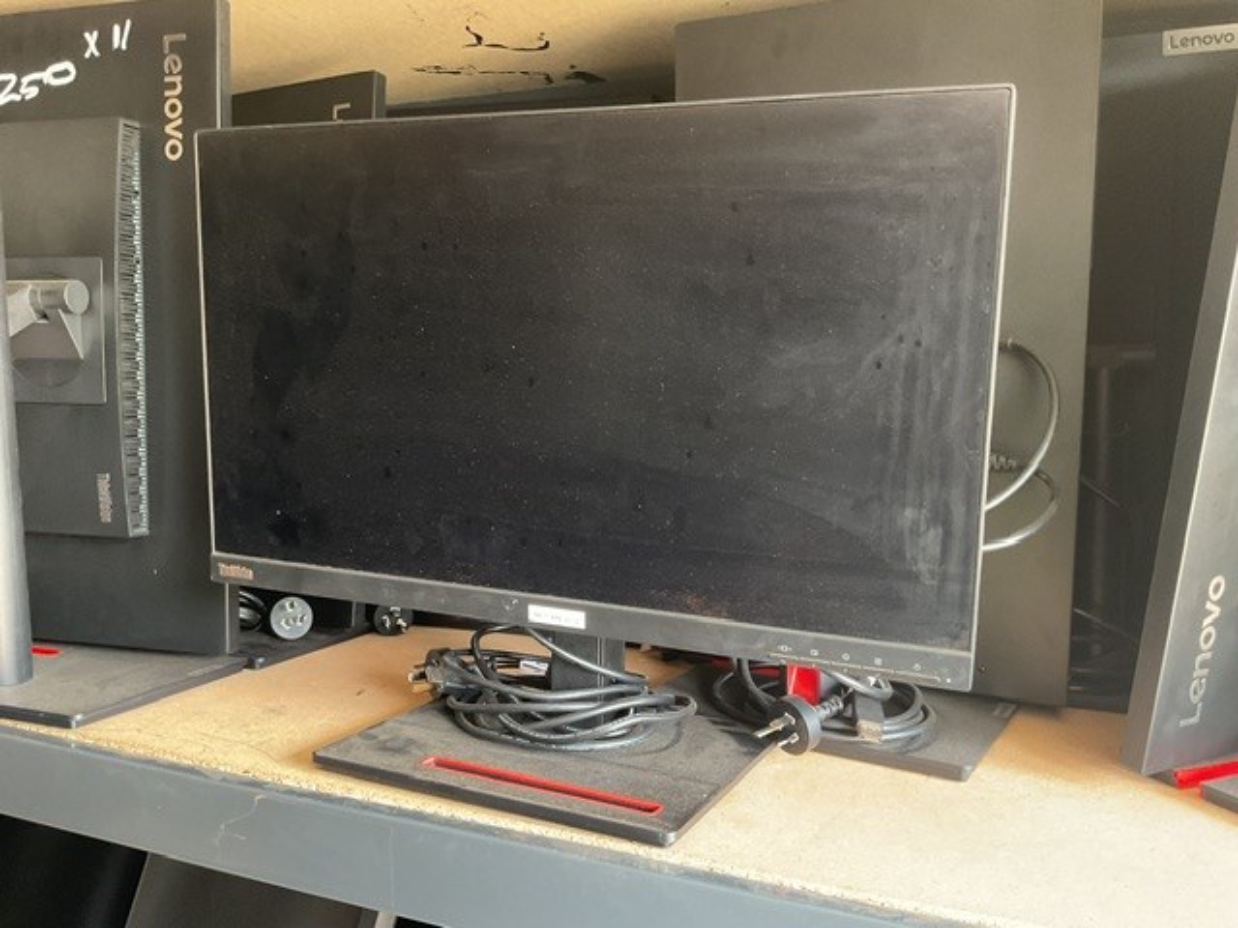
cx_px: 619
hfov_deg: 61.7
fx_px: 1037
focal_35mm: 29
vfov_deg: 48.2
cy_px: 464
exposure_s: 1/40
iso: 250
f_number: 1.8
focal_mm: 3
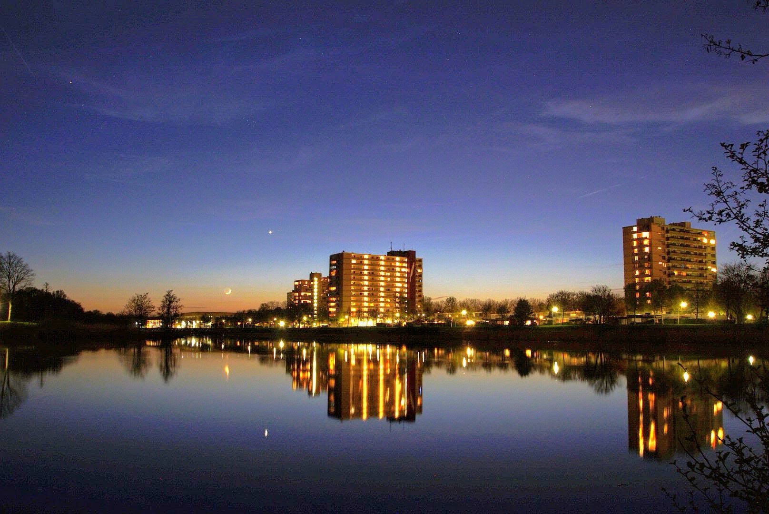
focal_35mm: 30
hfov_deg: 61.9
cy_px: 257
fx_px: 641
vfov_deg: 43.7
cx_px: 384
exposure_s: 13
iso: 200
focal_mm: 20
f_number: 8
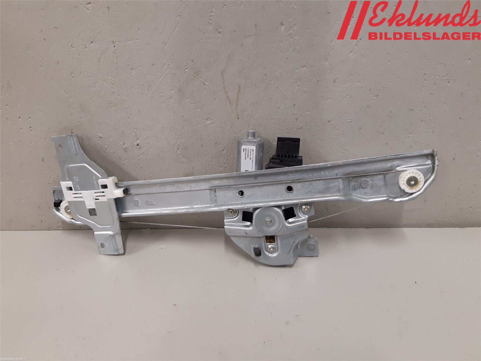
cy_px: 180
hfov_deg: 67.3
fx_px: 361
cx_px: 240
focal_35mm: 26
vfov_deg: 53.1
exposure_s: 1/50
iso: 125
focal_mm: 3.93
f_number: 1.7
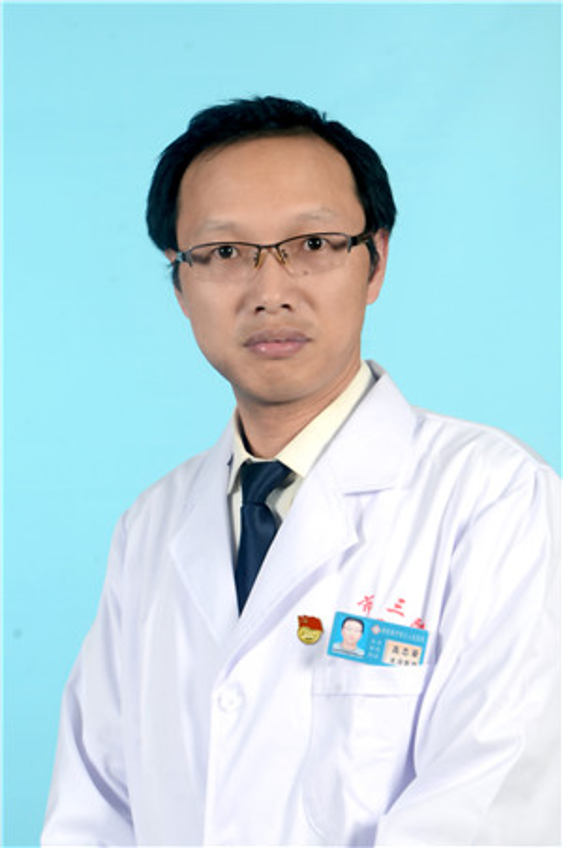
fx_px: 2647
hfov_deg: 12.1
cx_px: 282
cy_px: 424
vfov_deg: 18.2
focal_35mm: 112
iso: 100
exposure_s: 1/160
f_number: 13
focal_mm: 75
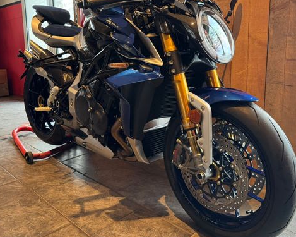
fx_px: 280
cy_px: 94
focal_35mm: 32
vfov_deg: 45.5
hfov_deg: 55.7
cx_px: 155
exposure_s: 1/50
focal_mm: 6.76
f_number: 1.78
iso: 320
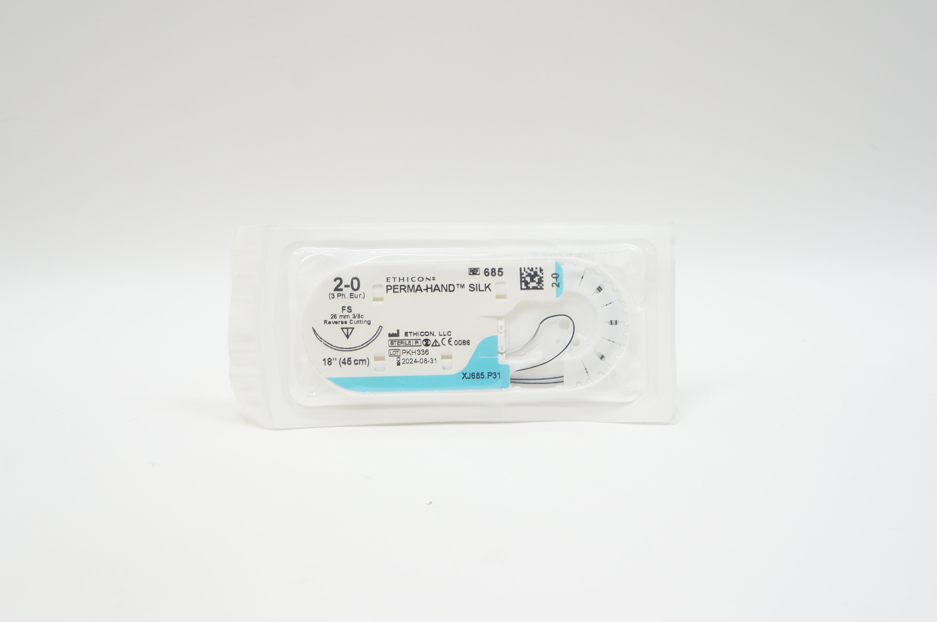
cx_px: 468
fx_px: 1053
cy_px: 311
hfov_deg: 48.0
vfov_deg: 32.9
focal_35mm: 40
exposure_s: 1/40
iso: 400
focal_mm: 27
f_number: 7.1
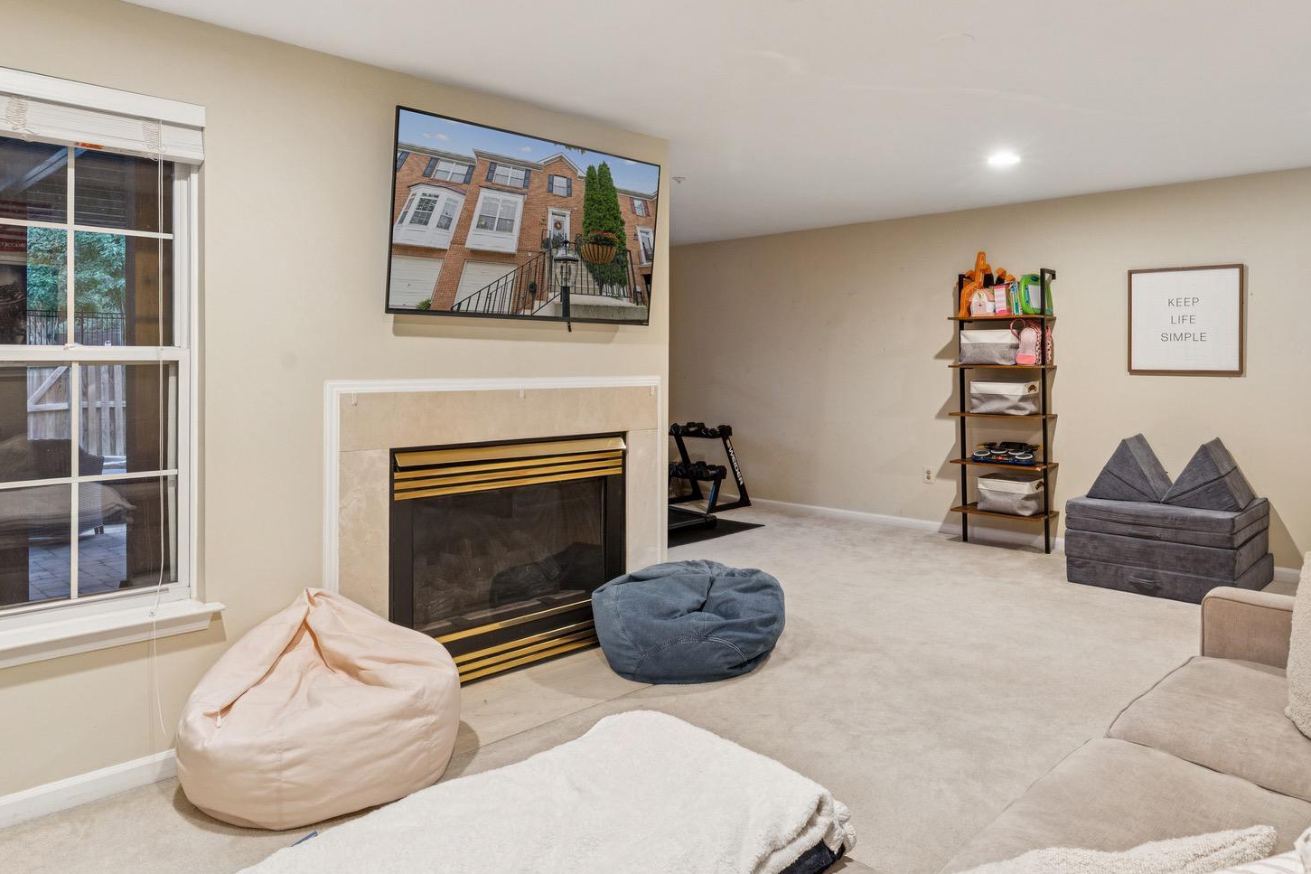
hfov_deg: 73.5
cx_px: 735
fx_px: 874
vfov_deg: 52.8
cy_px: 350
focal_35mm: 24
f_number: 9
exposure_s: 1/1.67
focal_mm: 17
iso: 250
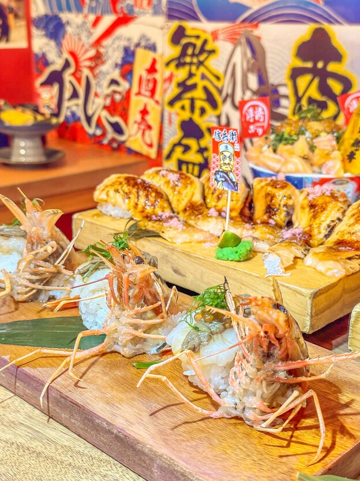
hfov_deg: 29.7
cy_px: 239
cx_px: 179
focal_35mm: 49
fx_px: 680
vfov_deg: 38.9
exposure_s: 1/40
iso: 200
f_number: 1.8
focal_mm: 6.86
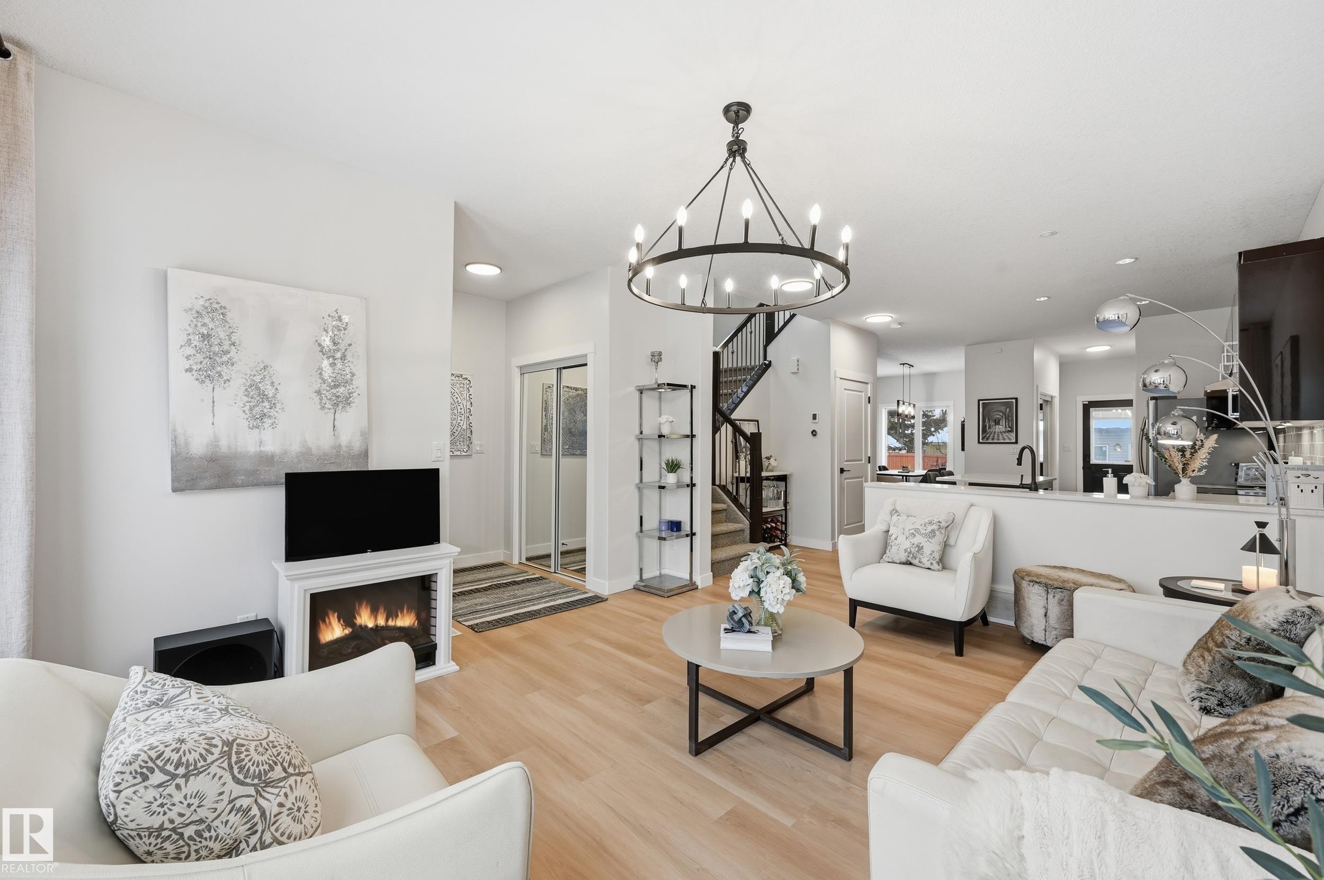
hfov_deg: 104.3
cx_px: 662
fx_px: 515
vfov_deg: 81.1
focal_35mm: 14
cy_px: 440
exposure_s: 1/40
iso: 100
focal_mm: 14
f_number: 8
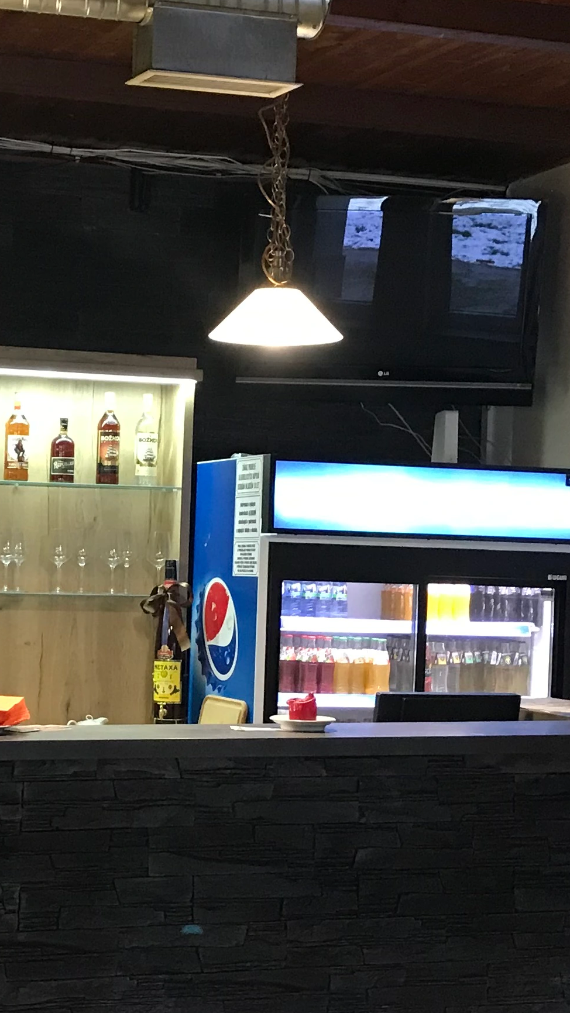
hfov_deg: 16.7
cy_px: 632
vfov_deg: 29.6
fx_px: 1908
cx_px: 39
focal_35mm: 71
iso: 80
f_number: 1.8
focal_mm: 3.99
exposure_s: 1/17
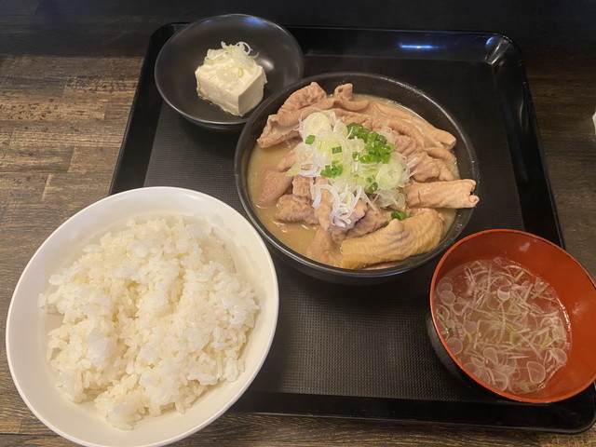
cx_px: 298
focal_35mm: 26
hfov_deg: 67.3
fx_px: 448
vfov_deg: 53.1
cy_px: 224
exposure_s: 1/50
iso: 320
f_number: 1.8
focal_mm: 4.25
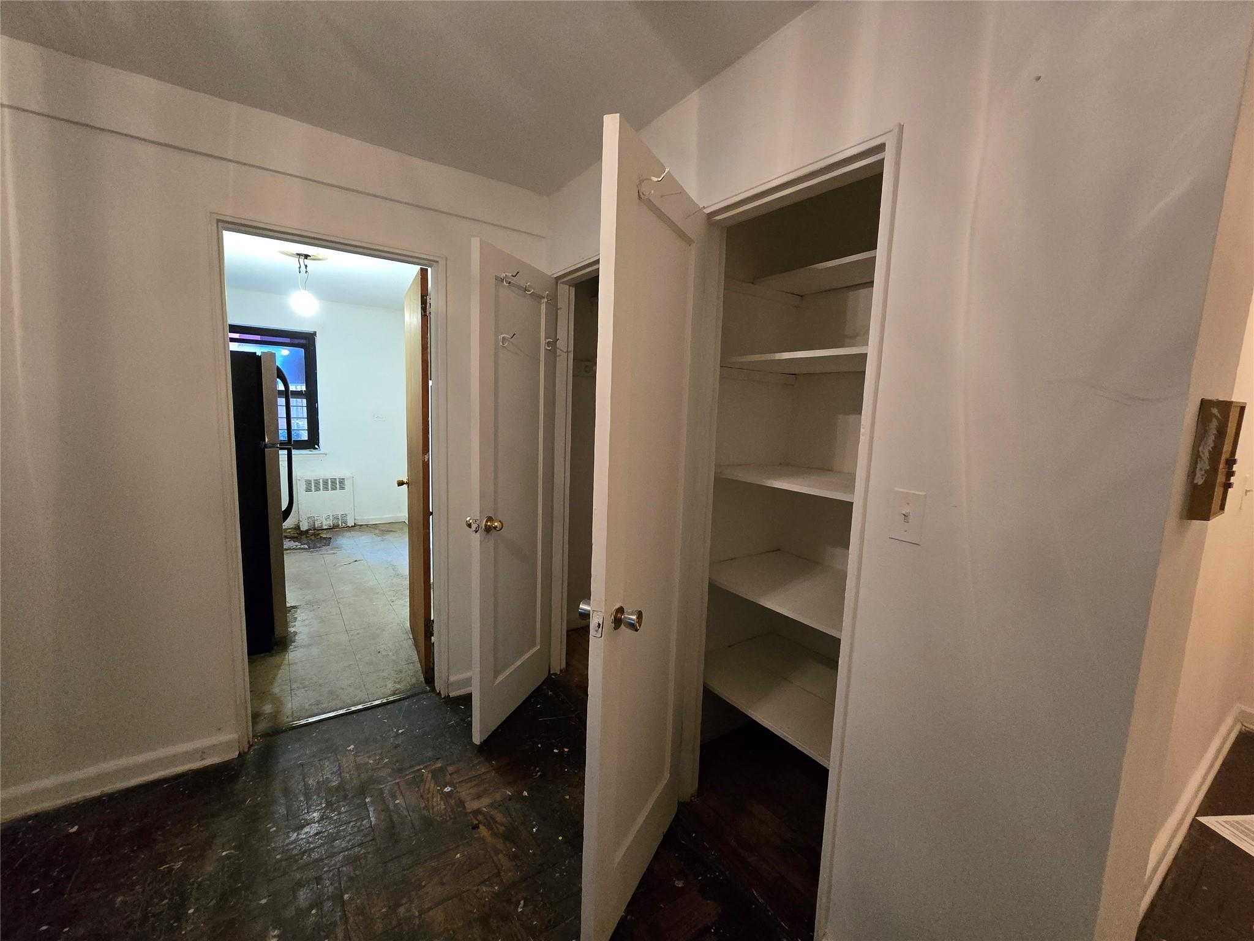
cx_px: 627
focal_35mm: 13
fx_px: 471
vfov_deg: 89.9
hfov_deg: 106.2
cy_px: 470
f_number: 2.2
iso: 1000
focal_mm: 2.2
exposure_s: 1/60
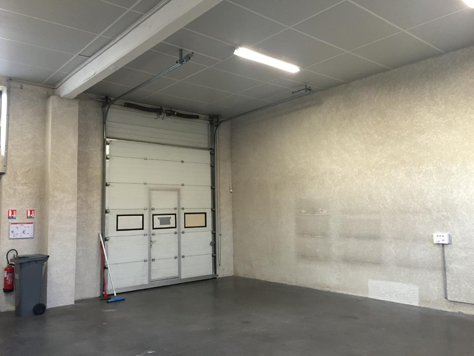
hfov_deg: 61.7
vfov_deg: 48.2
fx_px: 397
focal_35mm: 29
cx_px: 237
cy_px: 178
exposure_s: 1/33
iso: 160
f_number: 2.2
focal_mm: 4.15
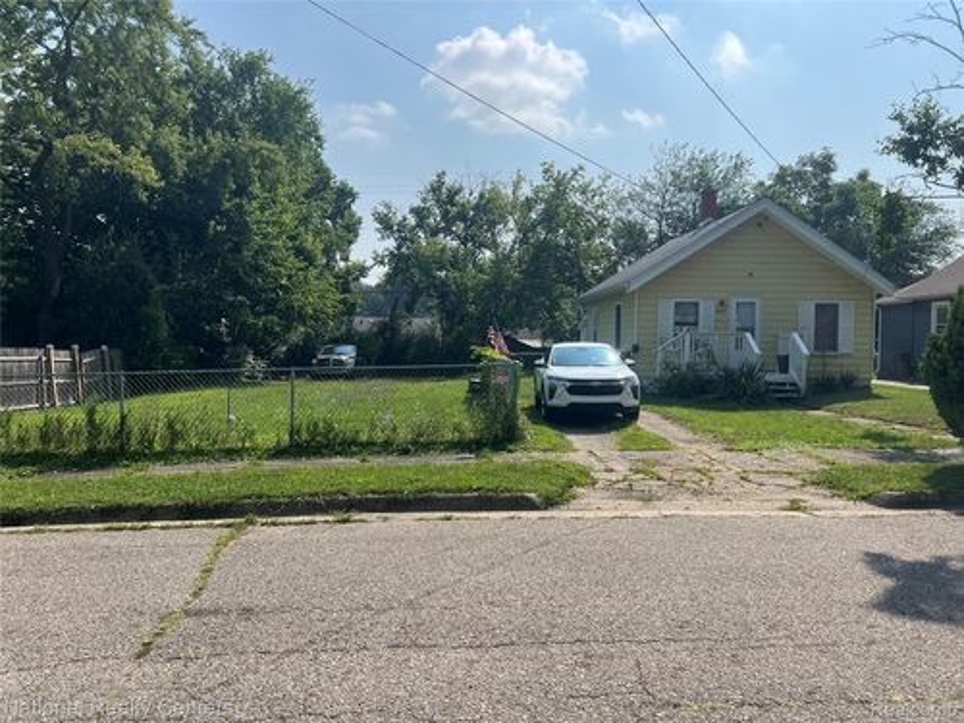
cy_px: 362
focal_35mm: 26
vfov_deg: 53.1
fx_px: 724
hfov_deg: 67.3
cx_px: 482
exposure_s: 1/4831
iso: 50
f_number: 1.5
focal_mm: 5.7
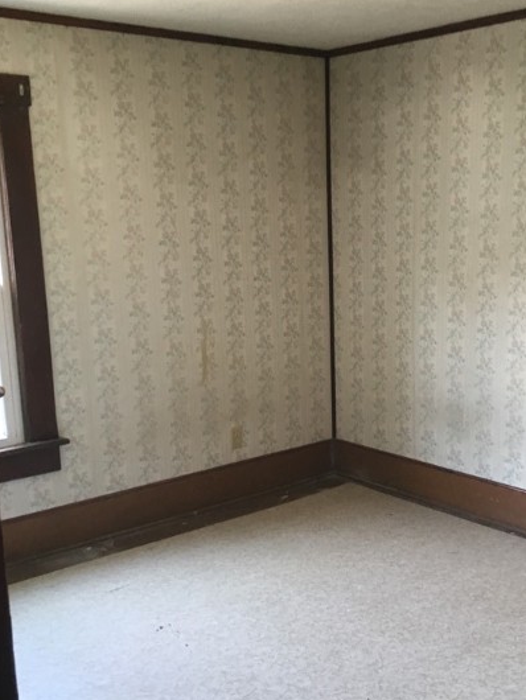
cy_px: 421
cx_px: 352
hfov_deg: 34.1
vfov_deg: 44.5
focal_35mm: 42
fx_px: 850
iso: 80
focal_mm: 4.15
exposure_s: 1/30
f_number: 2.2
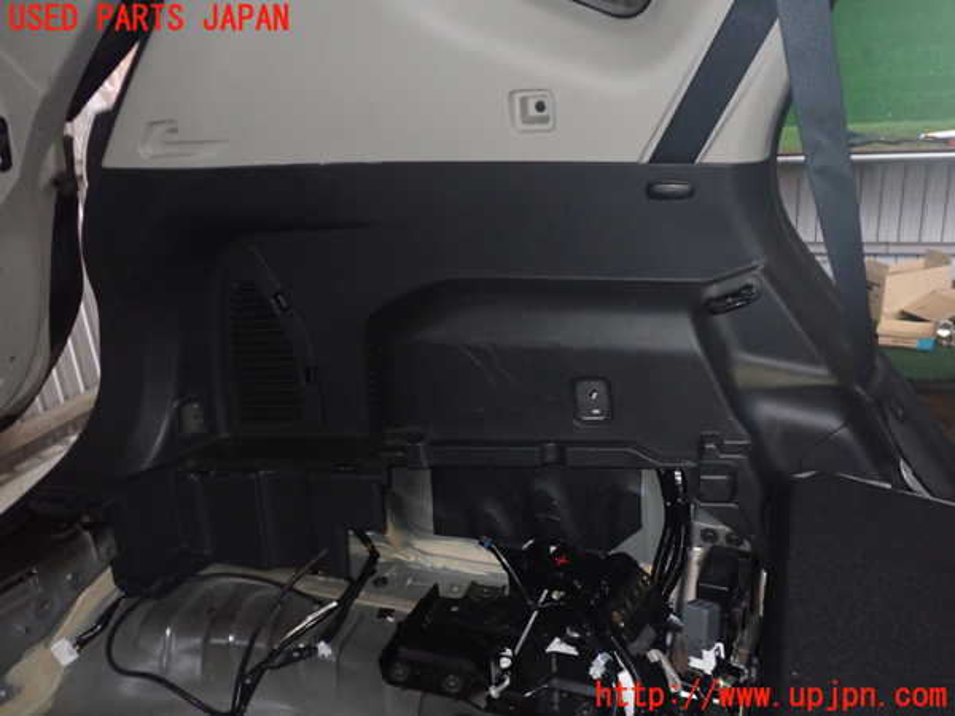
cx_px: 478
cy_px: 358
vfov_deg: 46.8
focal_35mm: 30
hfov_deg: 60.0
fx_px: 828
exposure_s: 1/30
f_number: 6.3
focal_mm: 5.4
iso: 800
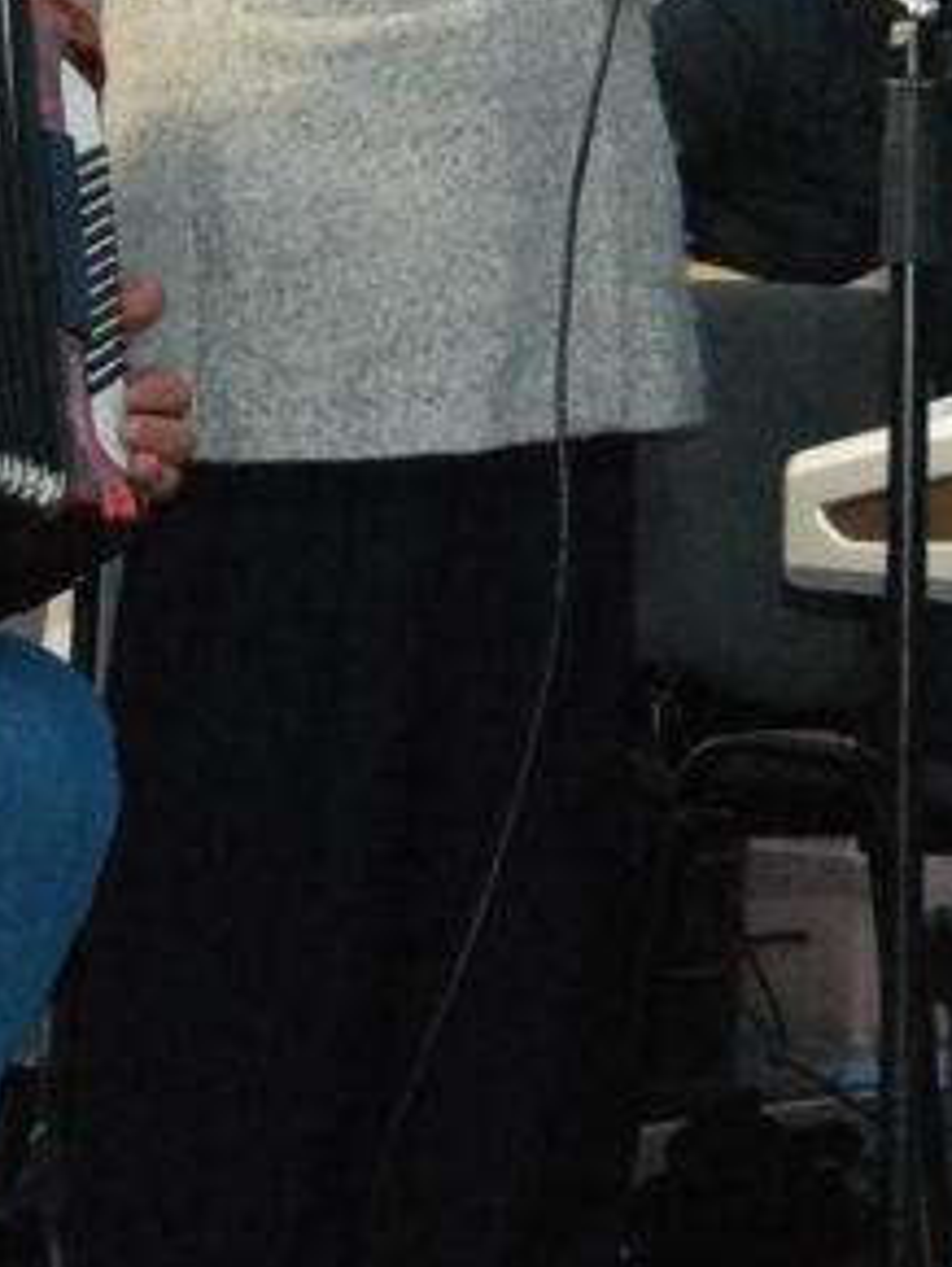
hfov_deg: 9.1
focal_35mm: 163
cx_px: 721
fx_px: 5968
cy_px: -138
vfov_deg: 11.9
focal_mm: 32
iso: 1600
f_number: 5.6
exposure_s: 1/125
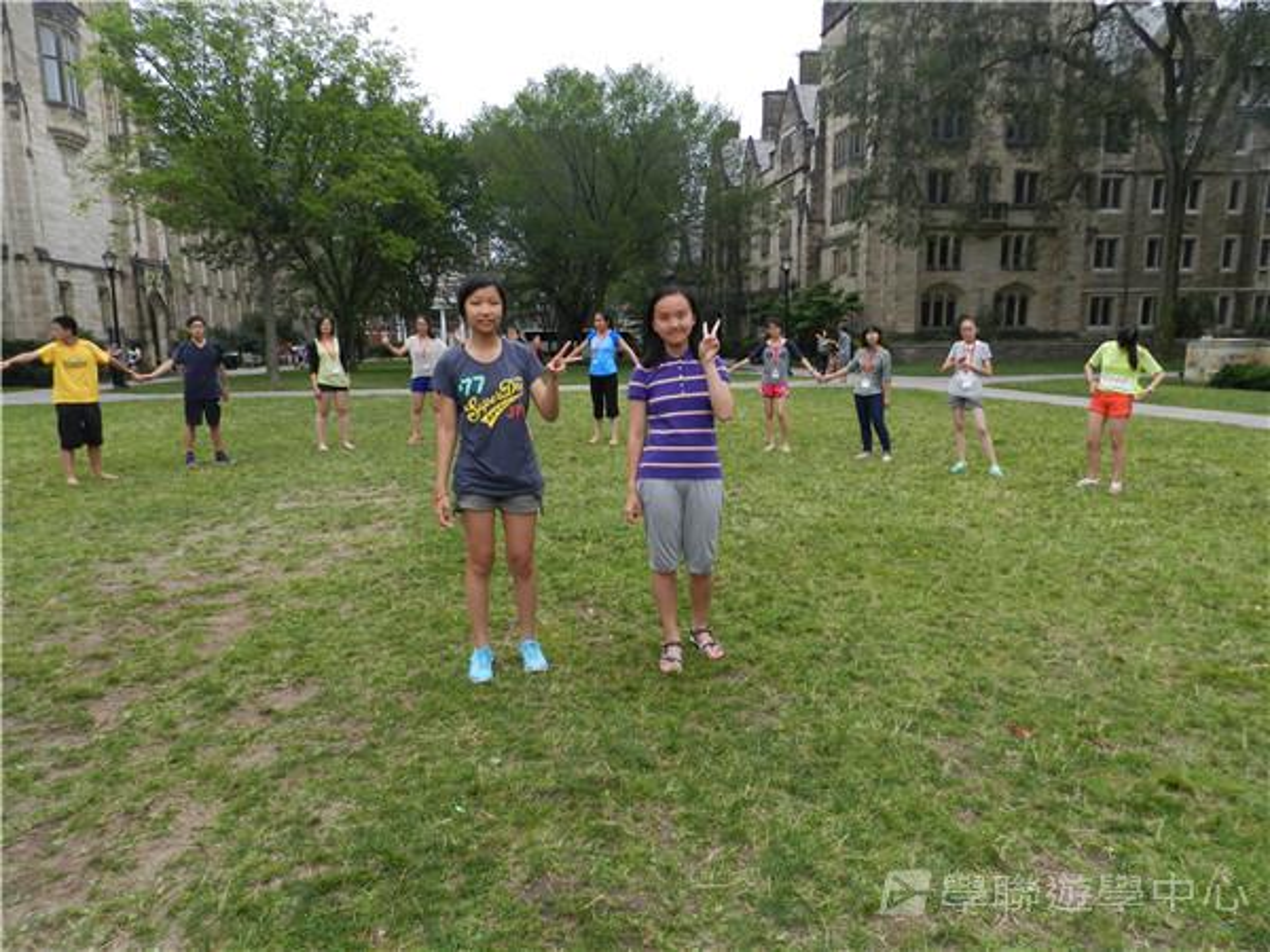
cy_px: 476
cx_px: 635
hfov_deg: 73.9
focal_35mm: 23
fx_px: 844
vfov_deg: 58.9
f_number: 3.4
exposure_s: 1/200
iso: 160
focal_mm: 4
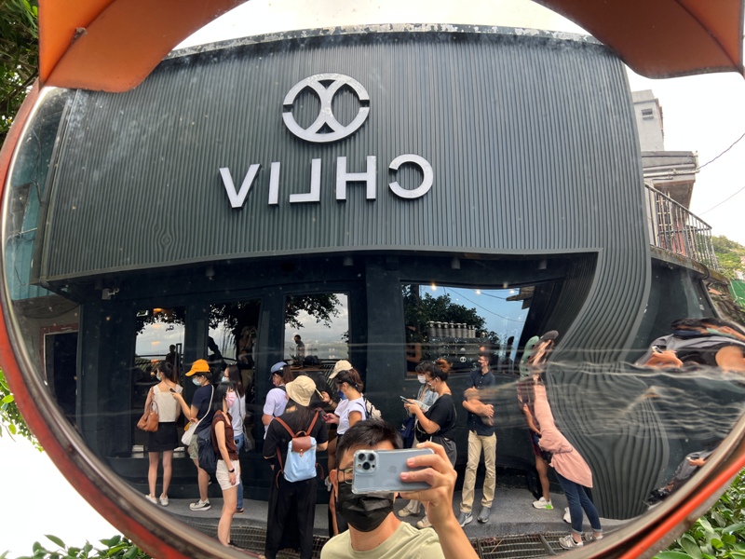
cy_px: 280
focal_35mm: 26
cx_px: 372
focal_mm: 5.7
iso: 50
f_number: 1.5
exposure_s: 1/171
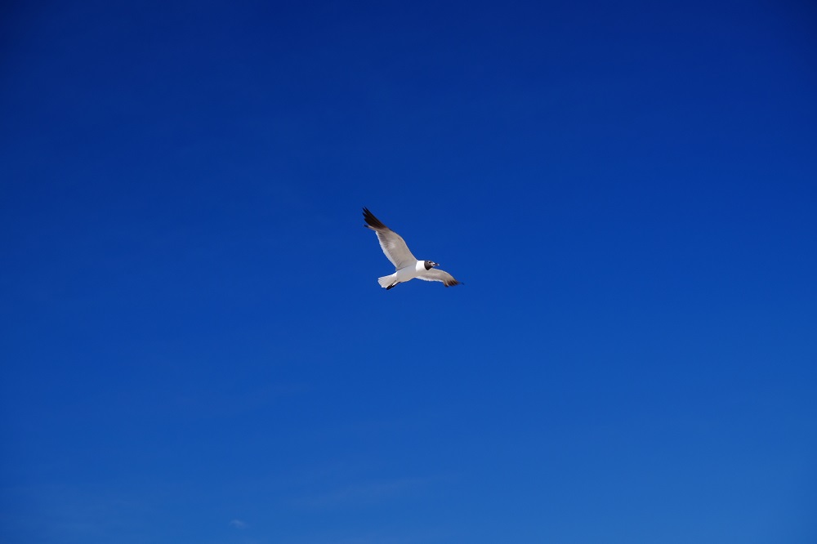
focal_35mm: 83
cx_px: 408
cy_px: 272
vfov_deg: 16.4
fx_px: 1883
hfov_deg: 24.5
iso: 200
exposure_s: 1/250
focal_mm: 55
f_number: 5.6
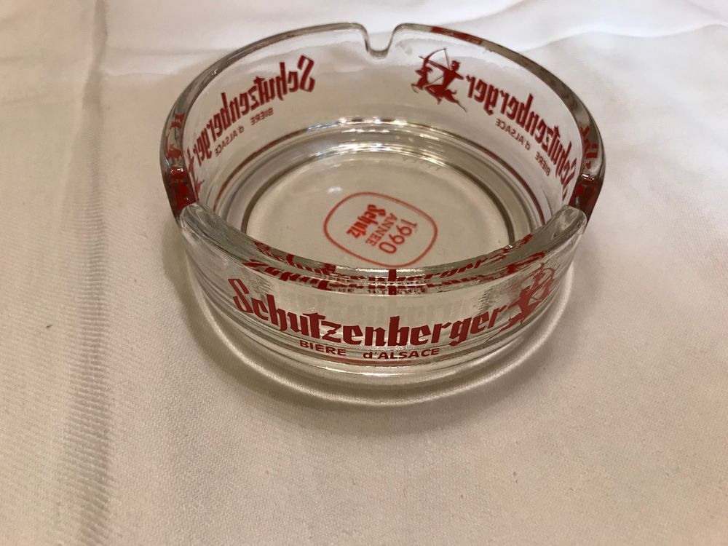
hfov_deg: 63.4
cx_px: 364
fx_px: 589
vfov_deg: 49.7
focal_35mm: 28
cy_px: 273
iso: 50
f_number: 1.8
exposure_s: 1/17
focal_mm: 3.99
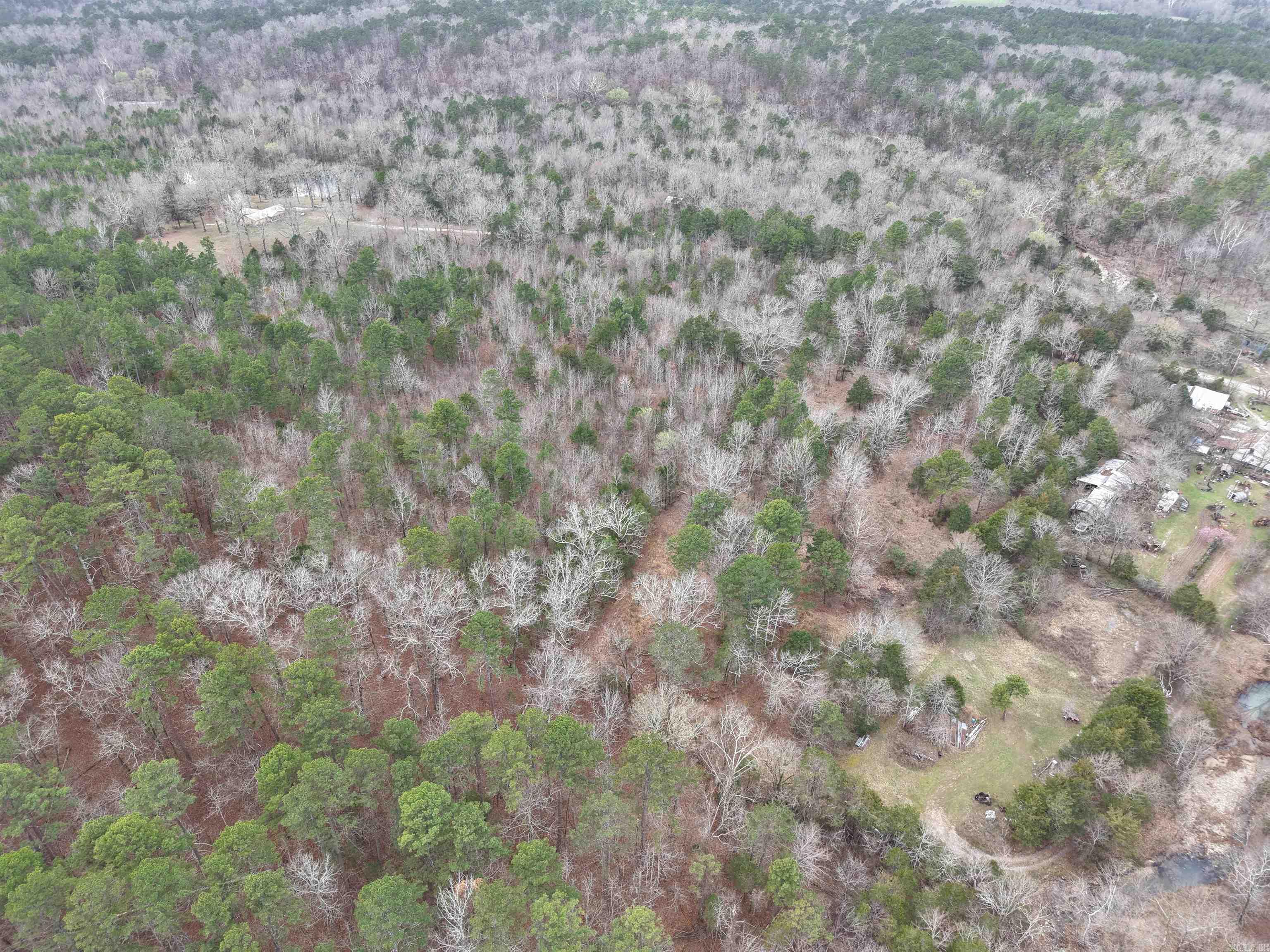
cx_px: 635
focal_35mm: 24
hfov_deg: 71.6
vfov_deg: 56.8
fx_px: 881
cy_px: 476
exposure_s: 1/500
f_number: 1.8
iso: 100
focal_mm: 8.67
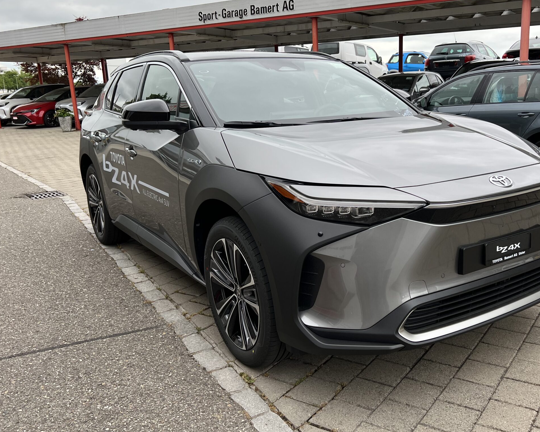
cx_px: 336
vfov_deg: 43.4
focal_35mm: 34
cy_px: 219
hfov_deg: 52.3
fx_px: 543
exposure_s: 1/769
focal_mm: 5.7
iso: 50
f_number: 1.5
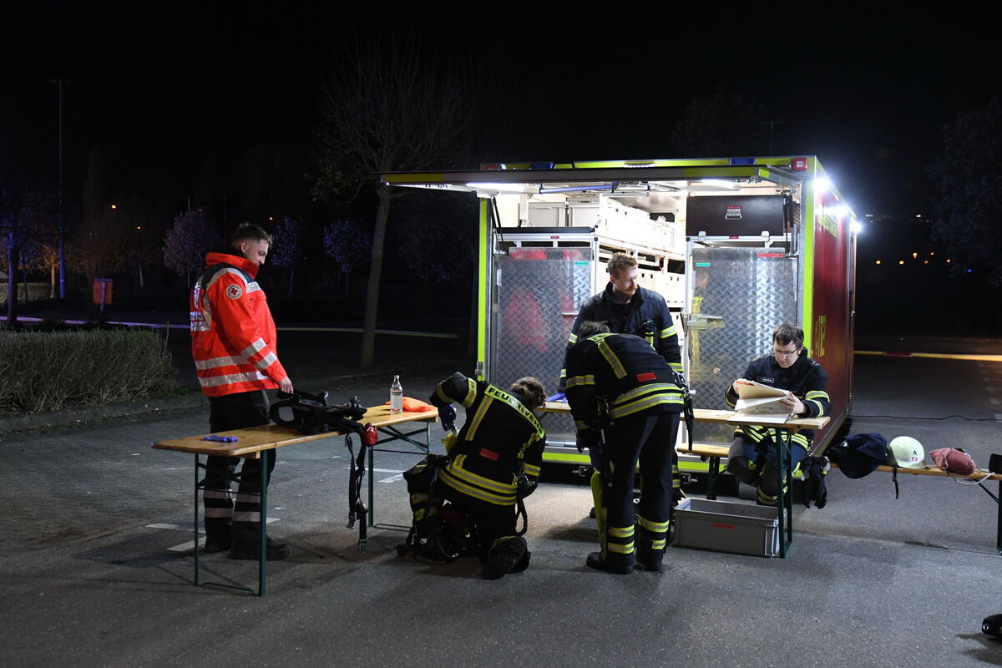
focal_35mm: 40
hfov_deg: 47.9
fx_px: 1127
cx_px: 501
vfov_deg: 33.0
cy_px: 334
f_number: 2.8
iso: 3200
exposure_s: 1/60
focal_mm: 27
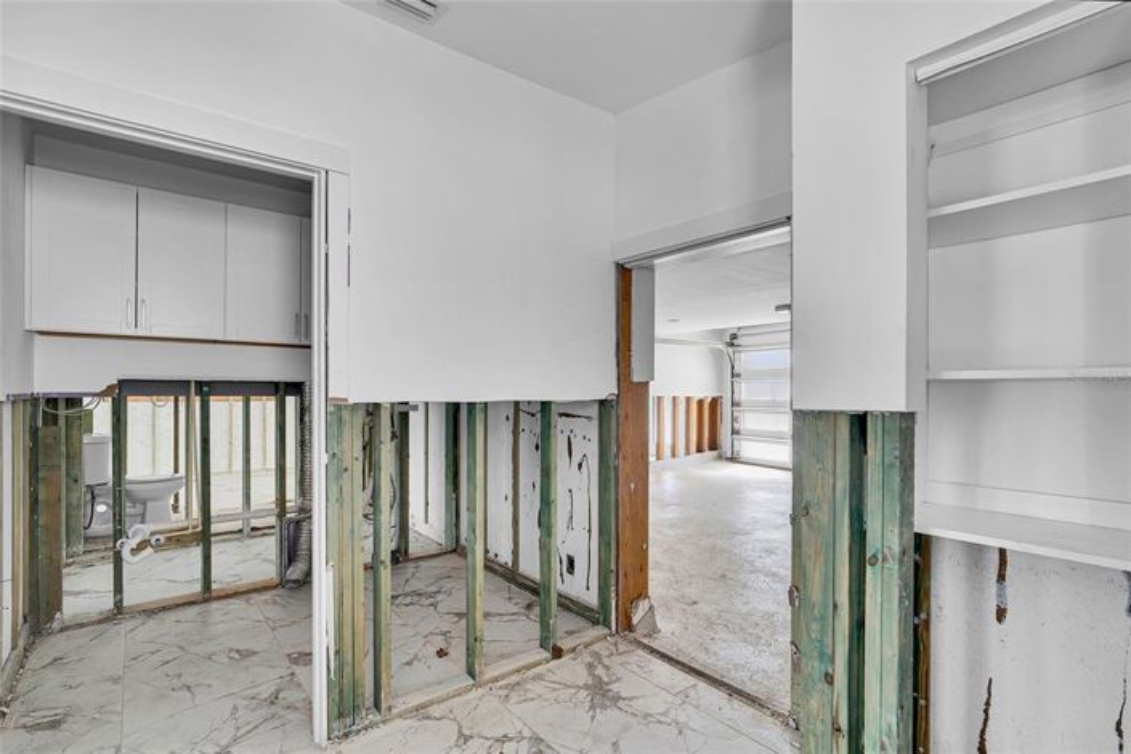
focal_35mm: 16
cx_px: 566
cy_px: 377
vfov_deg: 73.7
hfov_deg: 96.7
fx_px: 503
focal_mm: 16
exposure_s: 1/10
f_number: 9
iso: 200
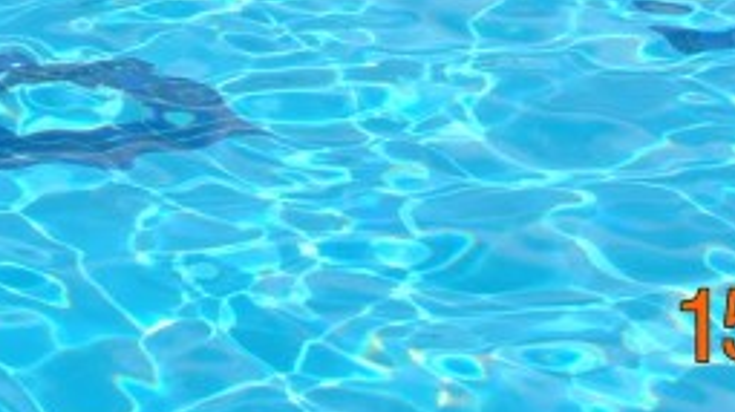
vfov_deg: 6.7
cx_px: 151
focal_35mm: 170
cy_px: -614
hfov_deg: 12.6
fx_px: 3311
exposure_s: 1/320
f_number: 9
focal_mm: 24
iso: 100
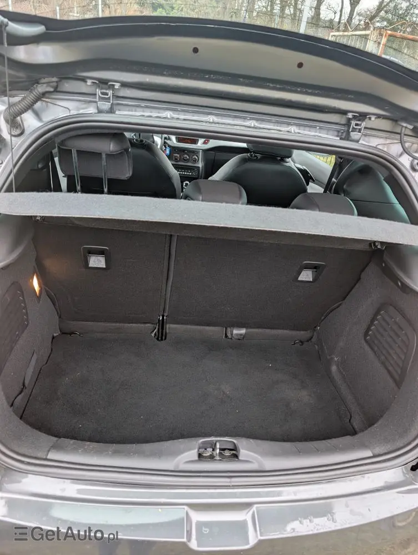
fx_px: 385
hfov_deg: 56.9
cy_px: 278
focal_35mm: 24
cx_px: 209
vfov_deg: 71.5
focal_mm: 6.9
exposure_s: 1/23.8
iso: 36
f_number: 1.68
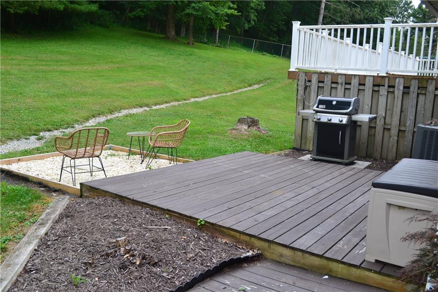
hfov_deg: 57.2
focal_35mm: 33
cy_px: 146
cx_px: 219
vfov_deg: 39.9
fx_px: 401
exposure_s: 1/60
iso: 400
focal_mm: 22
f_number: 8
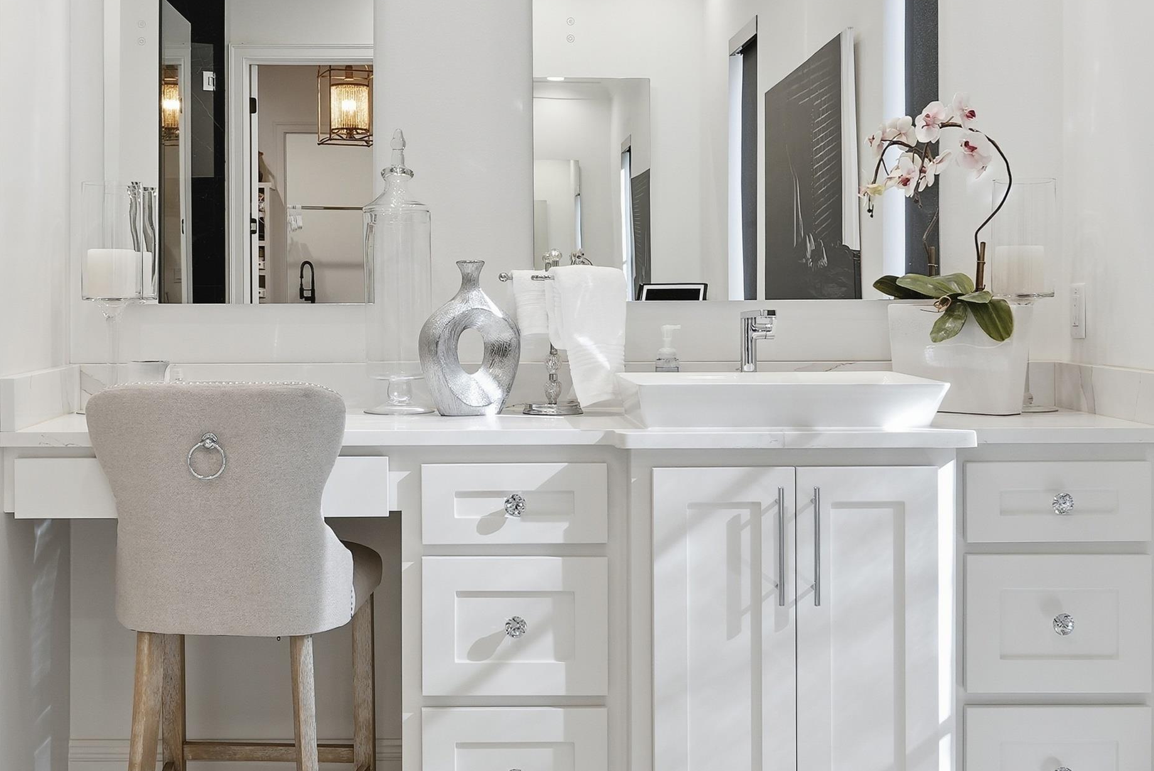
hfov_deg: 40.2
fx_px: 1572
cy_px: 299
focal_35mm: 49
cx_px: 468
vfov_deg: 27.5
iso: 250
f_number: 9
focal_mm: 30
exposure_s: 1/40
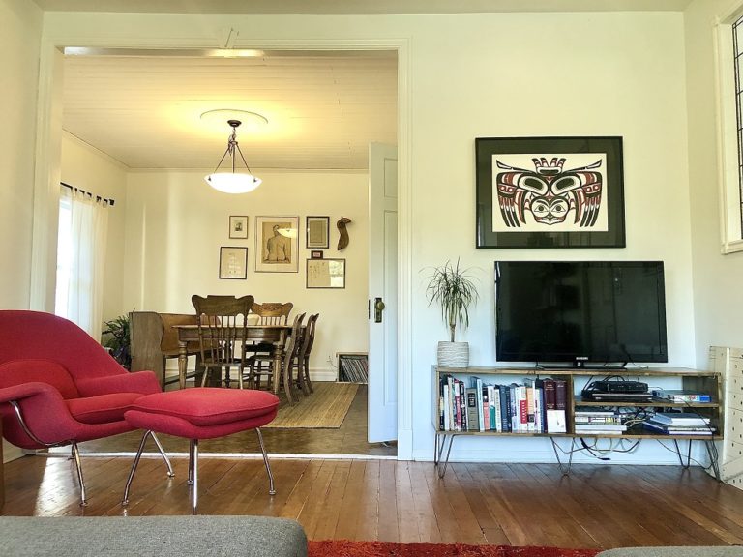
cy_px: 278
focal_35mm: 28
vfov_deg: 49.7
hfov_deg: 63.4
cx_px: 372
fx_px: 601
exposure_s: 1/24
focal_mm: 3.99
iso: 40
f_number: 1.8
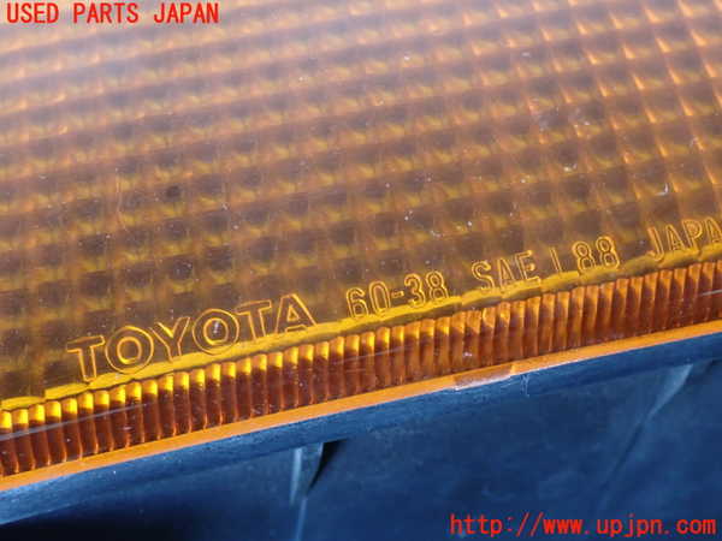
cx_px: 361
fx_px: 1043
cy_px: 270
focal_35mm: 50
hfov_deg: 38.2
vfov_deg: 29.1
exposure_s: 1/15
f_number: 3.2
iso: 800
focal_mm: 9.01
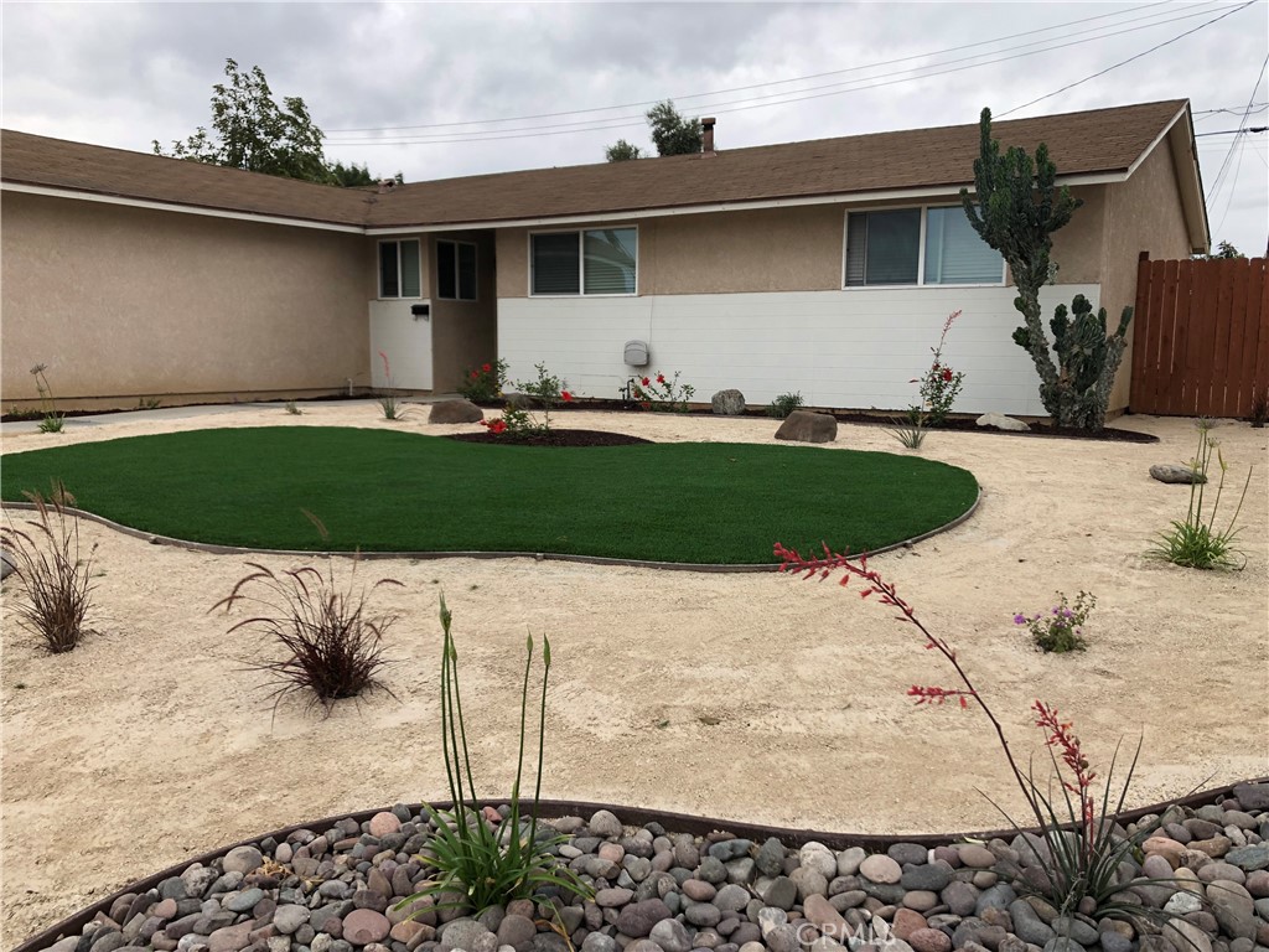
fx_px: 1026
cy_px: 476
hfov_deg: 63.4
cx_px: 634
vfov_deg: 49.7
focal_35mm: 28
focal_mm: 4
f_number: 1.8
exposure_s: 1/1056
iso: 20
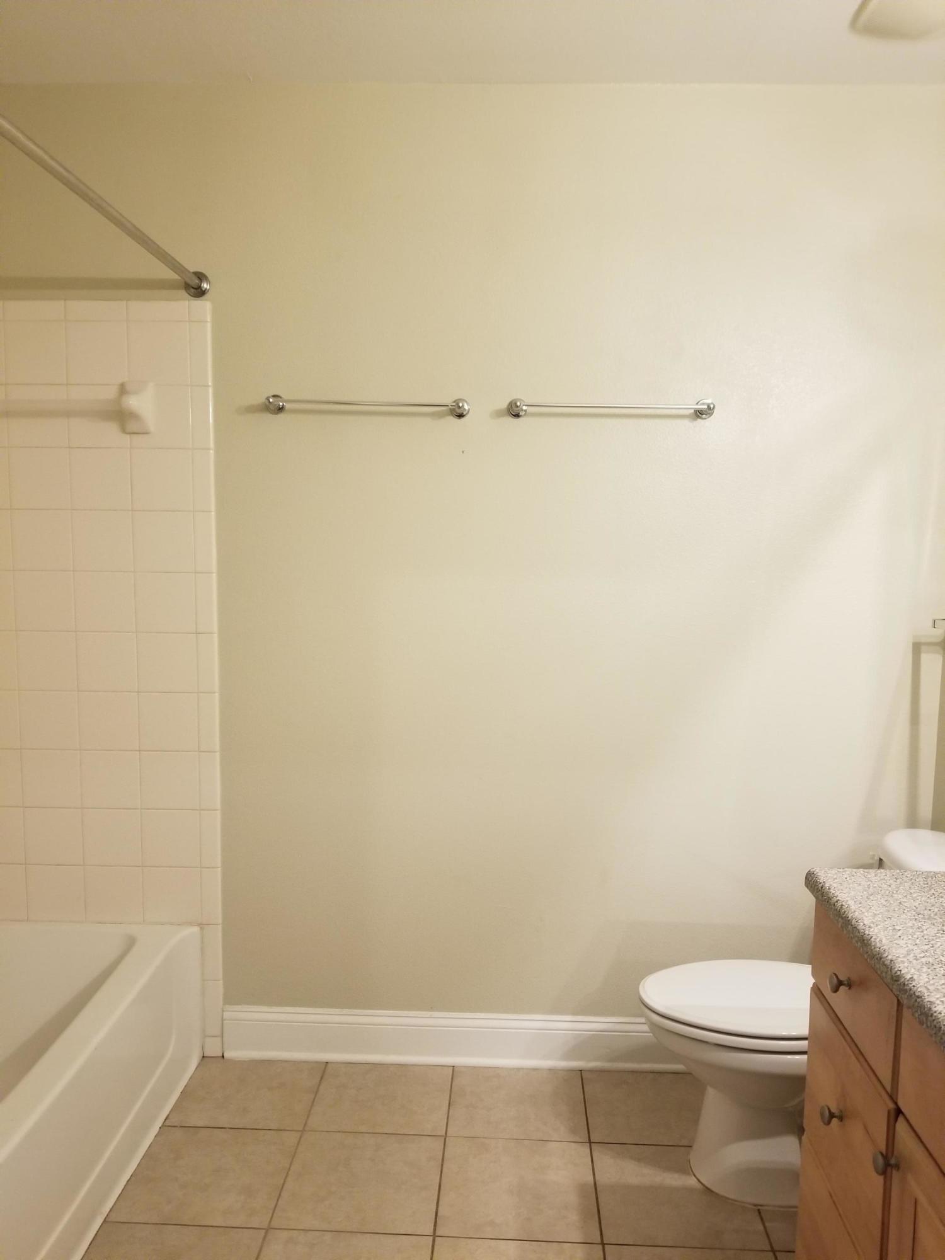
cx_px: 472
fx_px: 946
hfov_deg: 53.1
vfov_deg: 67.3
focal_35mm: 26
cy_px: 630
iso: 200
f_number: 1.7
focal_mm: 4.3
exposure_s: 1/24
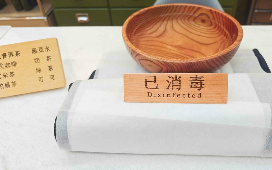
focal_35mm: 32
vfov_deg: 39.4
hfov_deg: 59.6
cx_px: 141
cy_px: 77
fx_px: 237
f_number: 2
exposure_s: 1/120
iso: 125
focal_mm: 8.72
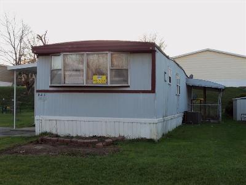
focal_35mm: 48
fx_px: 341
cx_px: 123
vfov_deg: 30.3
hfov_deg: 39.7
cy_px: 92
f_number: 3.8
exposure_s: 1/100
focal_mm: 8.7
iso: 64
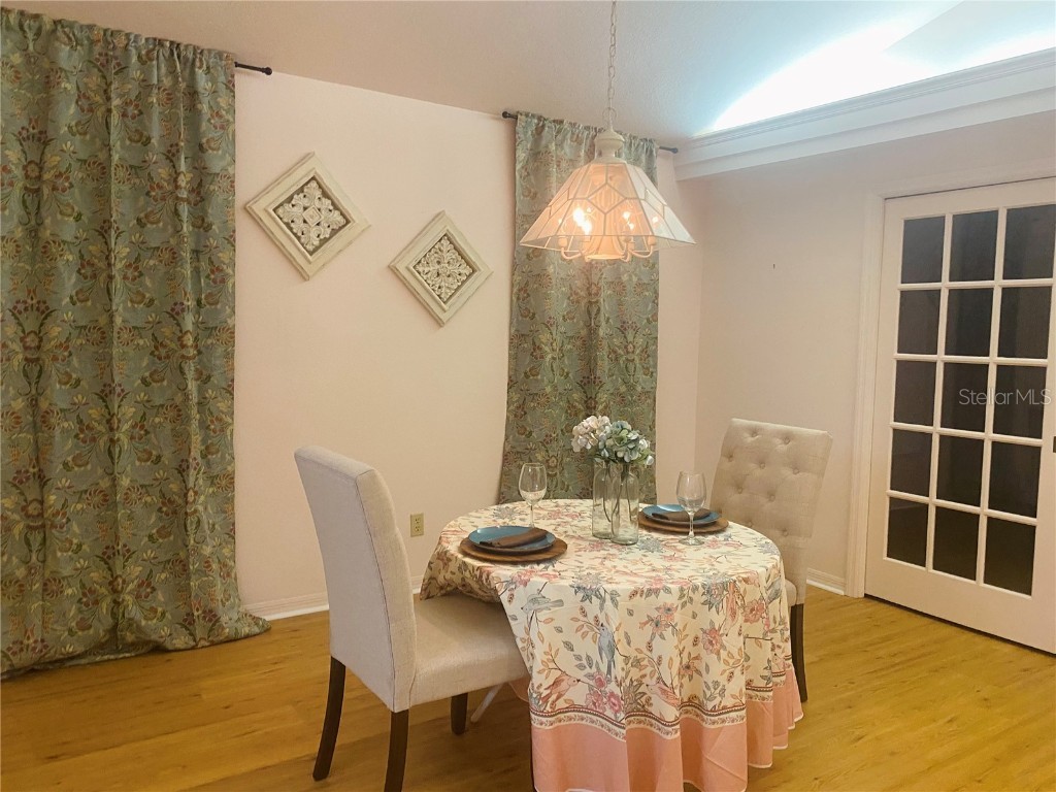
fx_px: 793
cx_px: 528
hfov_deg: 67.3
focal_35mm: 26
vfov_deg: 53.1
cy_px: 396
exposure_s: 1/60
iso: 250
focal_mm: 4.25
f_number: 1.8
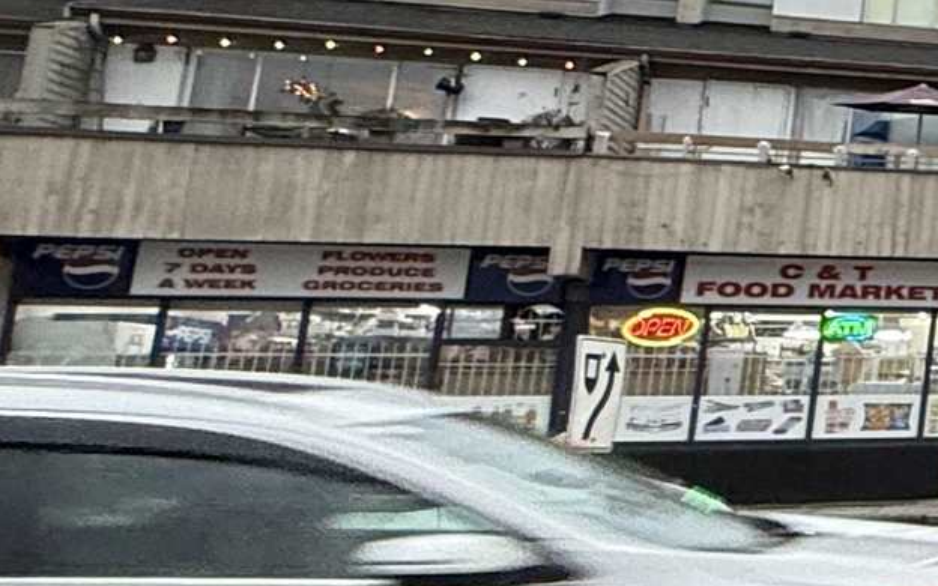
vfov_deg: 17.7
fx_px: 1866
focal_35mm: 73
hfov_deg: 15.0
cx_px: 2273
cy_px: 95
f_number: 2.2
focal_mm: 2.22
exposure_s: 1/99
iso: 200
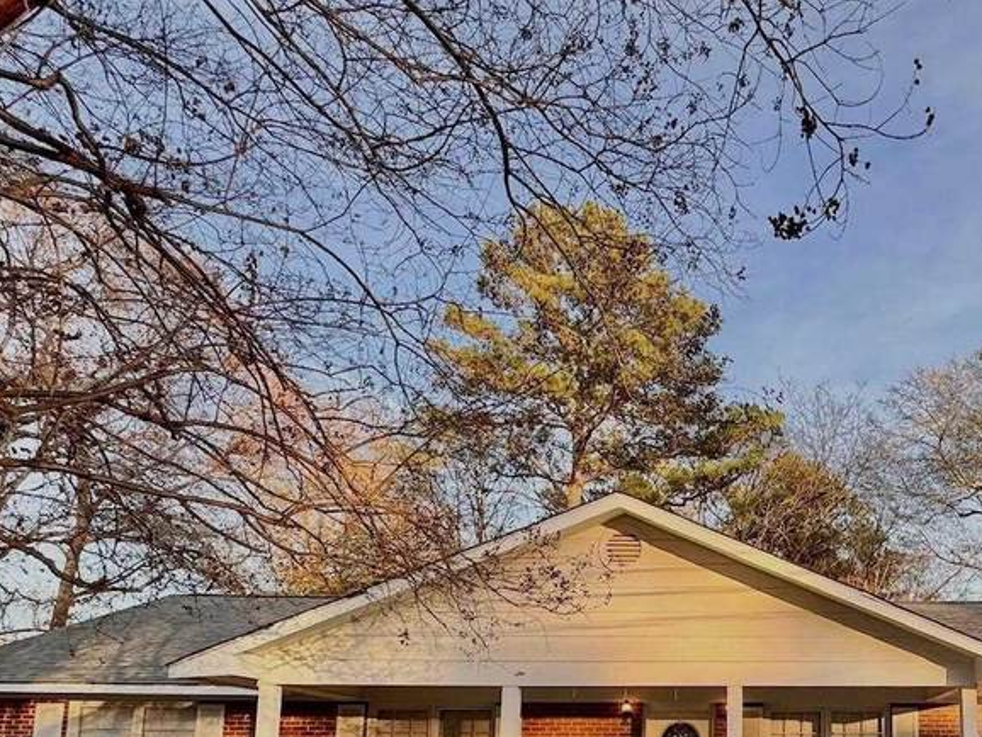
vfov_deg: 42.1
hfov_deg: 54.6
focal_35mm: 31
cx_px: 776
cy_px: 650
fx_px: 880
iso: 40
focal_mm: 2.22
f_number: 2.2
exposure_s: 1/328
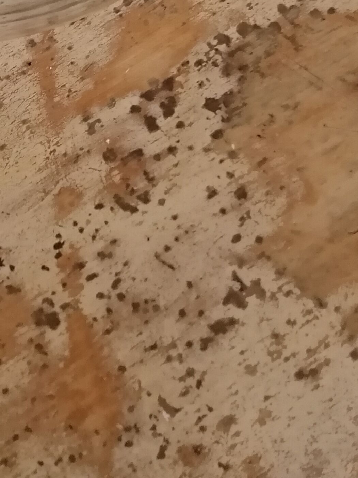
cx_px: -45
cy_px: -110
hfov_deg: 18.4
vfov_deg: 23.0
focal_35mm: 77
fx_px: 1062
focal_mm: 4.75
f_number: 1.8
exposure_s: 1/25
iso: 500
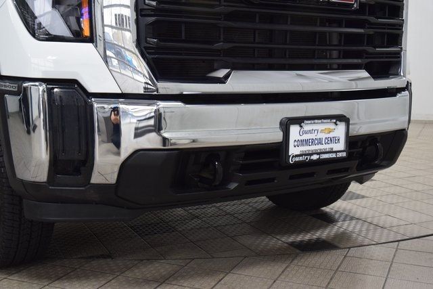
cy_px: 144
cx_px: 216
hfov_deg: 38.9
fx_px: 614
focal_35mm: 51
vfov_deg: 26.5
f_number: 6.3
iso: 1600
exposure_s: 1/60
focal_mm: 34
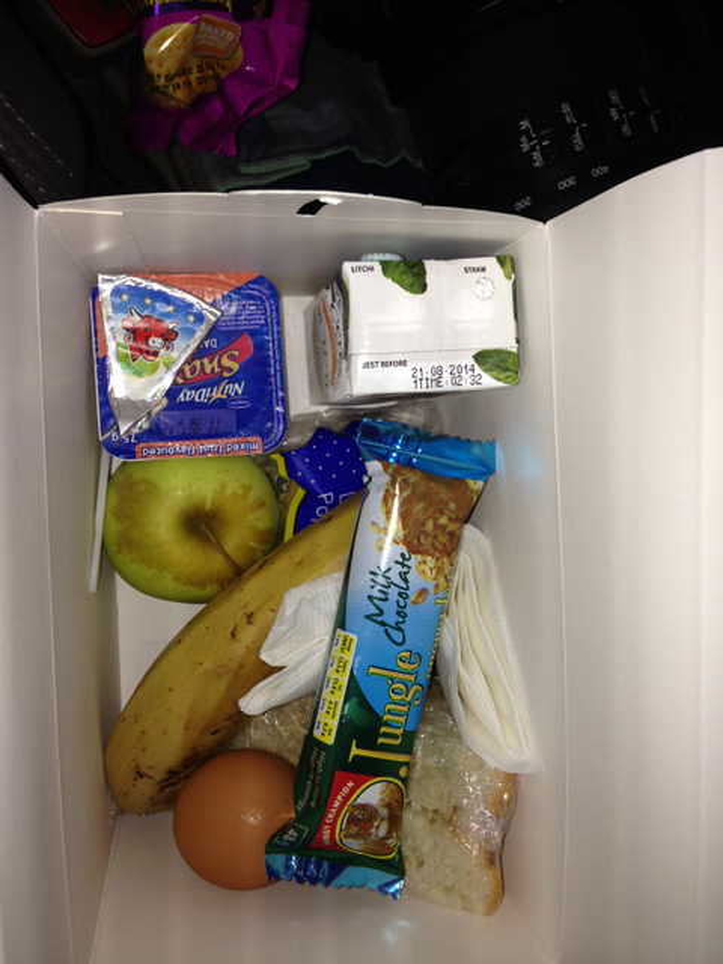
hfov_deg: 42.9
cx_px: 362
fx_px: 919
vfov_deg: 55.4
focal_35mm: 33
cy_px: 482
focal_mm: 4.13
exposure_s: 1/76
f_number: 2.4
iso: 50
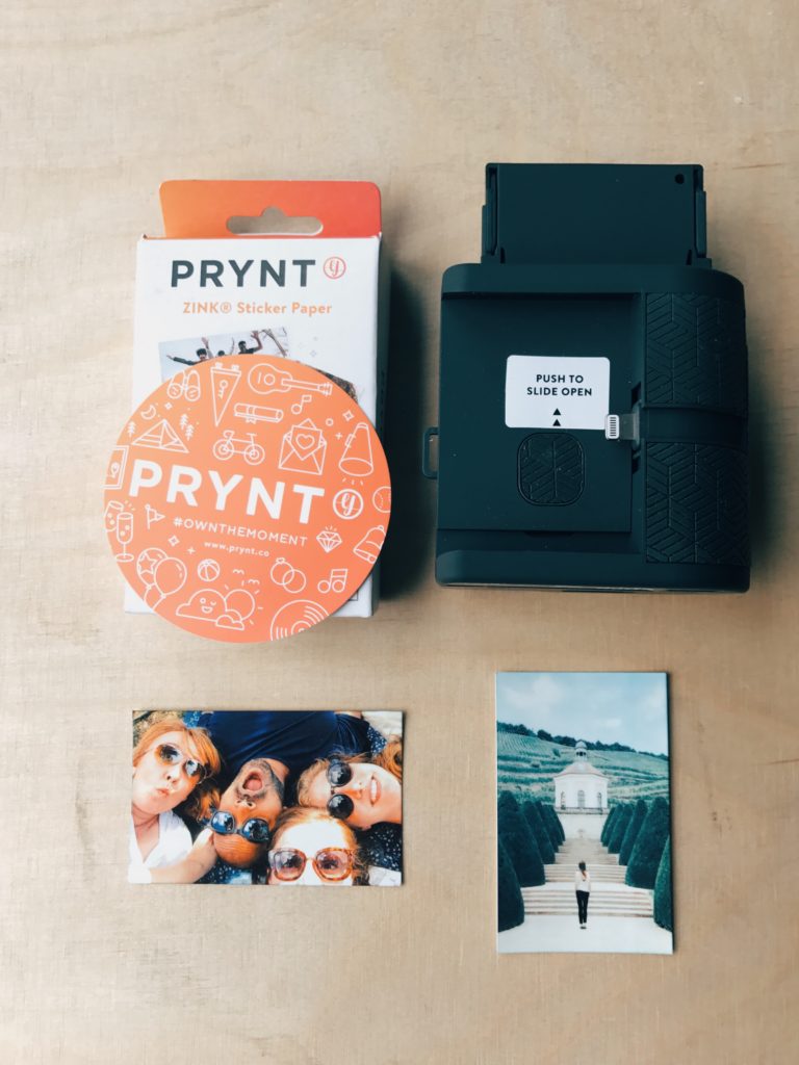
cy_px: 532
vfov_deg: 63.4
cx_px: 400
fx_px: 862
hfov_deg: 49.7
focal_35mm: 28
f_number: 1.8
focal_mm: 3.99
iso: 25
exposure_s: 1/108
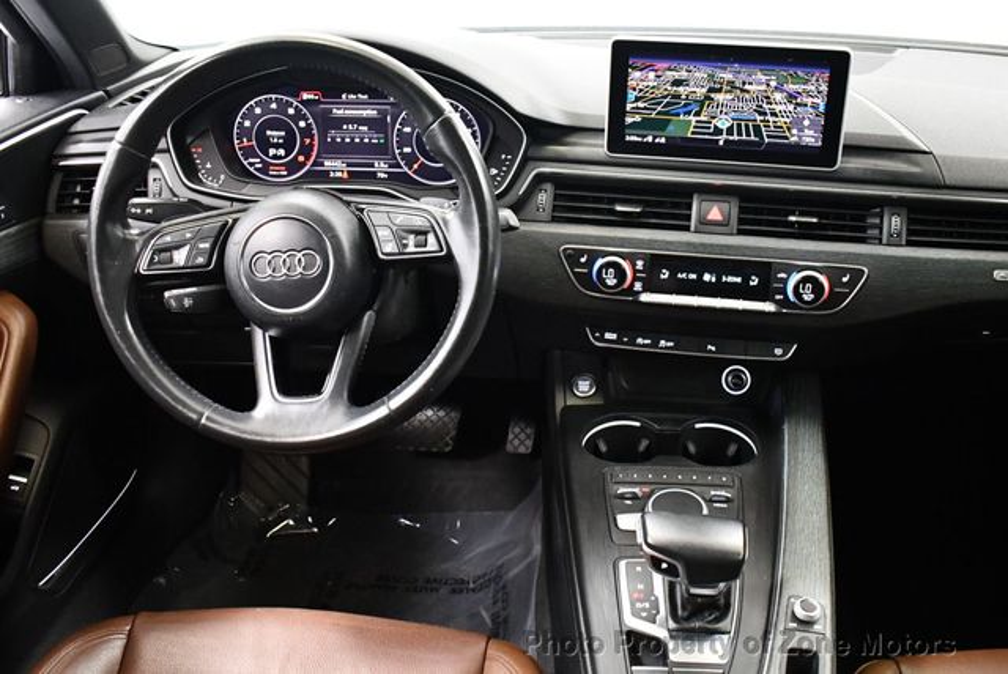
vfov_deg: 36.9
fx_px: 1009
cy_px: 337
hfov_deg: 53.1
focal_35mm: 36
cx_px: 504
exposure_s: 1/60
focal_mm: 18
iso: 5000
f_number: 3.5
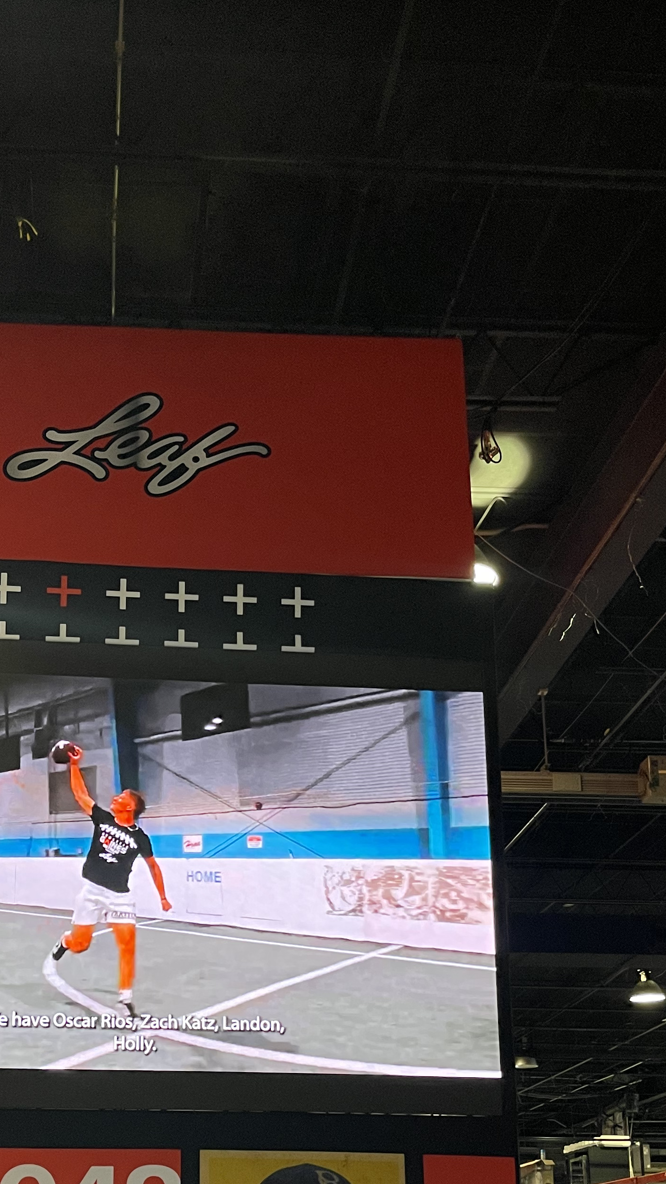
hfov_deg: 26.8
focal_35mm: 44
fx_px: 1381
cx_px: 189
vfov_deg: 44.4
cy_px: 929
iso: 100
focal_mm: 5.1
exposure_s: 1/60
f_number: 1.6
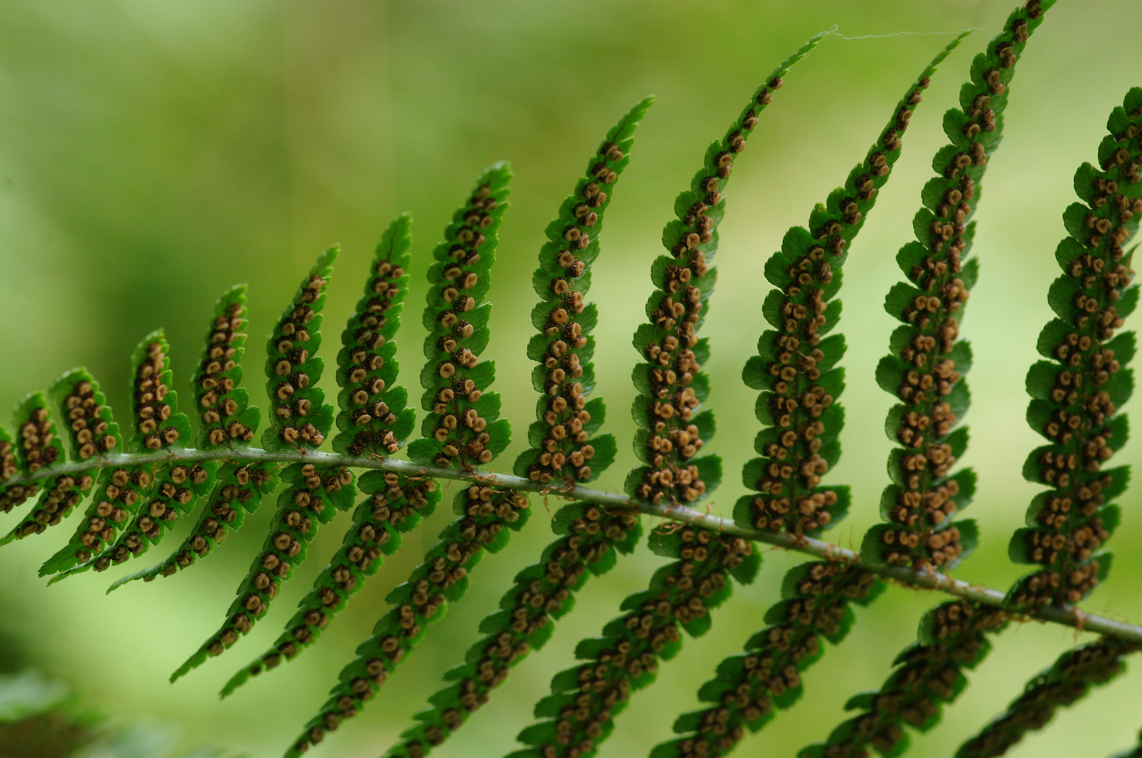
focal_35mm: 150
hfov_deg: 13.7
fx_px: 4752
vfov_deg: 9.1
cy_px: 379
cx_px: 571
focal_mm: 100
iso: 800
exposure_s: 1/45
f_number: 8
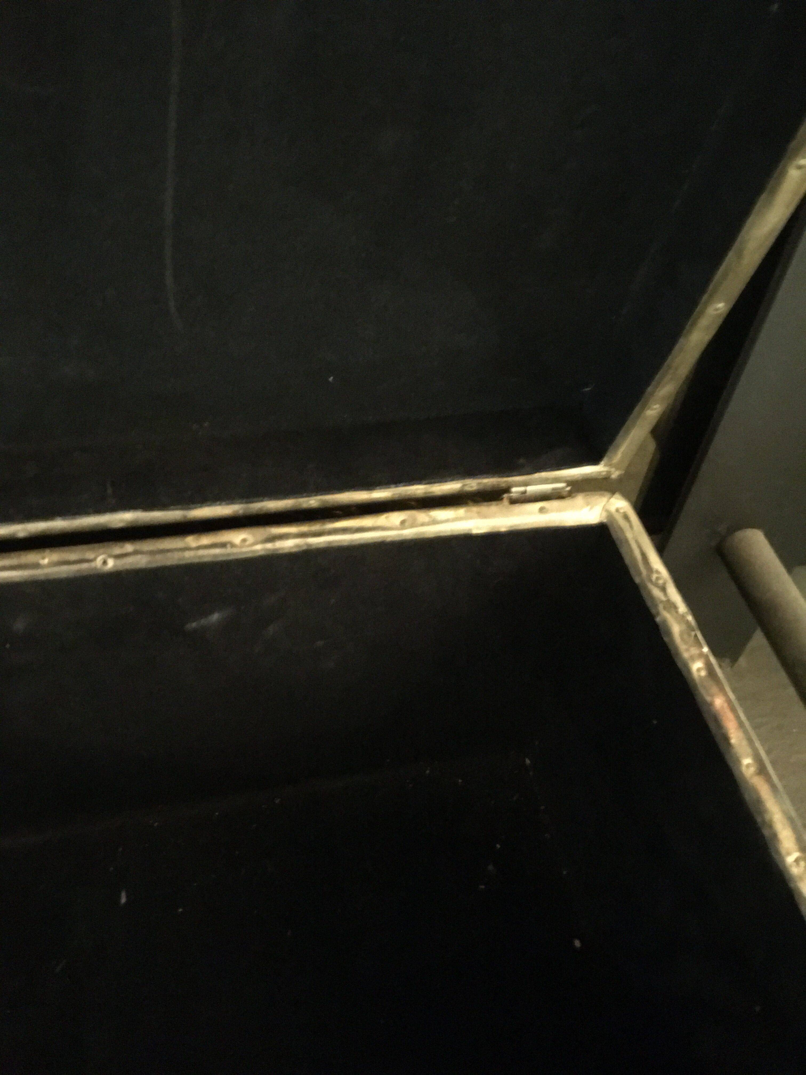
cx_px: 403
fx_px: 900
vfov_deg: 61.7
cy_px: 538
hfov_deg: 48.2
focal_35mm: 29
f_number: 2.2
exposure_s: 1/4
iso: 1250
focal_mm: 4.15
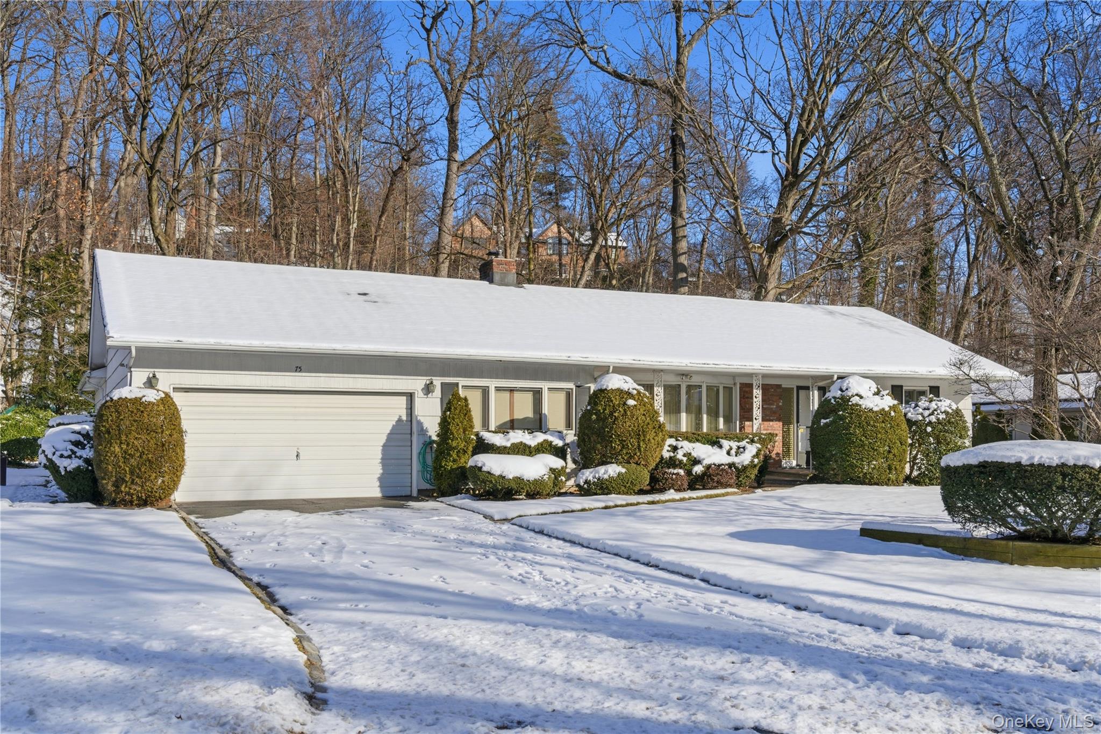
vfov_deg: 40.0
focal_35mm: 33
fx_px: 1009
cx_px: 550
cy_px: 367
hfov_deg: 57.2
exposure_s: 1/3200
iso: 250
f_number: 9
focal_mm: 33
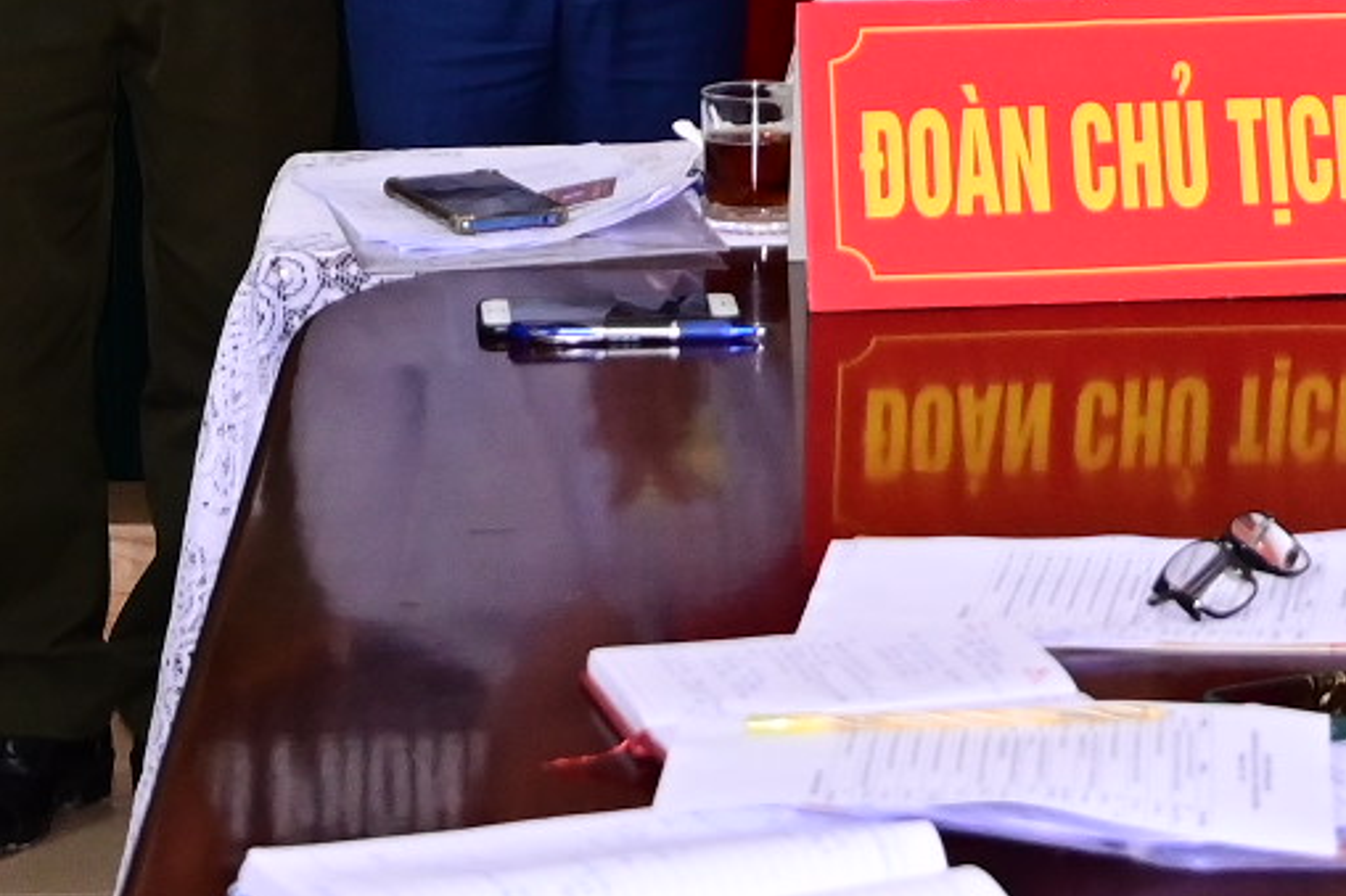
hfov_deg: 11.7
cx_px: 1288
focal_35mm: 174
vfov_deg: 7.6
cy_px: -732
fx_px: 6503
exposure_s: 1/200
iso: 1250
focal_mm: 30
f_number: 5
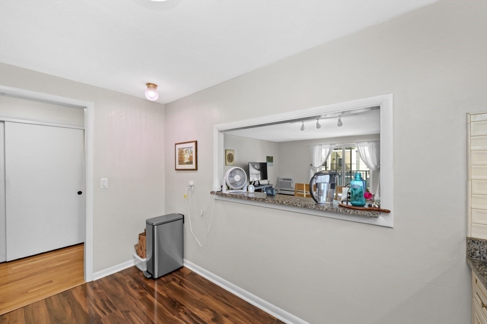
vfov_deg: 81.1
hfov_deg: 104.3
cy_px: 162
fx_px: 189
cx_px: 244
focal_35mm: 14
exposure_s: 1/160
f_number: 5.6
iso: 800
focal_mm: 14
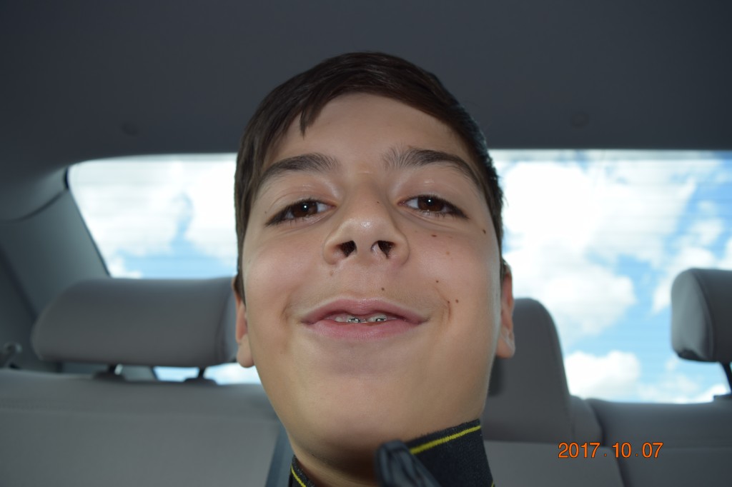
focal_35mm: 27
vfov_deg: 47.9
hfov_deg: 67.4
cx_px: 366
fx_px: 549
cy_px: 244
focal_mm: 18
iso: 100
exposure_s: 1/200
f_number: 5
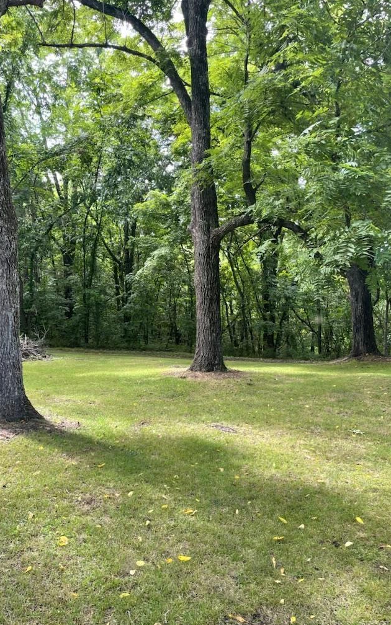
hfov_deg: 44.5
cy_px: 316
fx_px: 477
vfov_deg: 66.5
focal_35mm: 28
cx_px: 184
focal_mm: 4.2
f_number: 1.6
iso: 40
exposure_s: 1/121
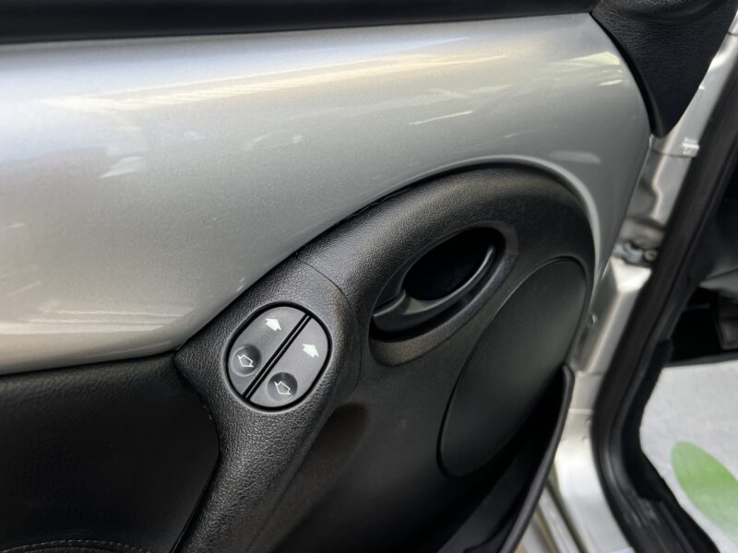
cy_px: 276
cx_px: 369
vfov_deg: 53.1
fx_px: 554
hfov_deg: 67.3
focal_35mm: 26
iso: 40
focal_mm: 5.7
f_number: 1.5
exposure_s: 1/155
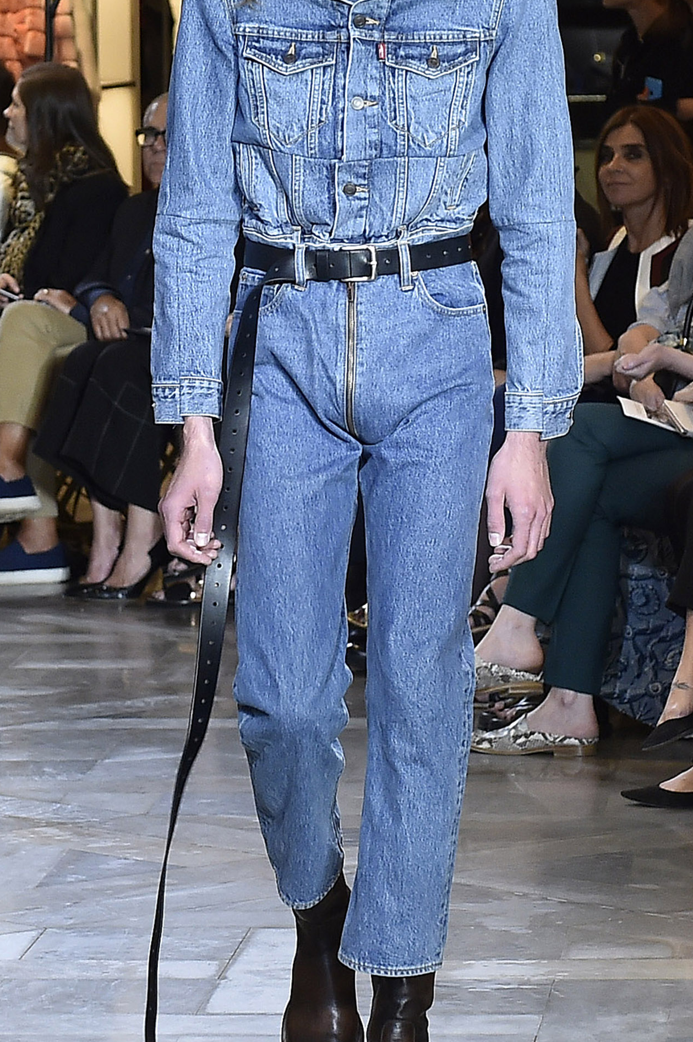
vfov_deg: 18.4
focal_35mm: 111
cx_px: 367
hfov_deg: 12.3
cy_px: 437
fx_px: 3209
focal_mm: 70
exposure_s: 1/500
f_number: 4.5
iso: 2000
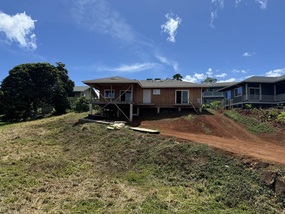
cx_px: 142
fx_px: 198
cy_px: 107
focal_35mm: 24
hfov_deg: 71.6
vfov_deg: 56.8
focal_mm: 6.76
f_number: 1.78
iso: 80
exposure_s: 1/4608
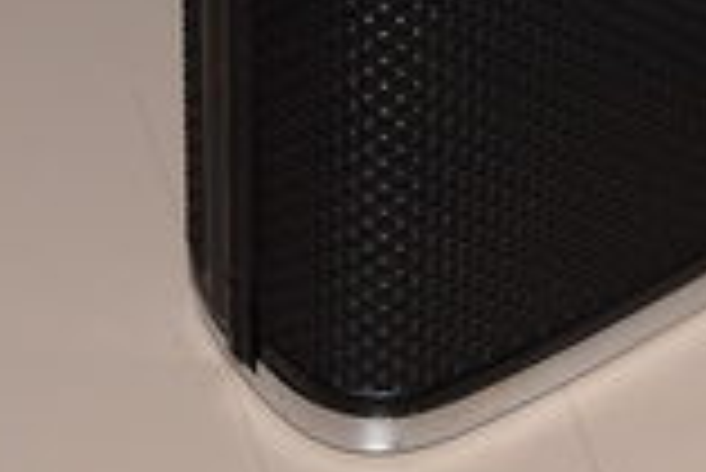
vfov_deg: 6.6
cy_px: -297
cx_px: 868
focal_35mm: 206
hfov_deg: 9.8
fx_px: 4044
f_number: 8
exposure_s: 1/60
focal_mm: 36
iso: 100
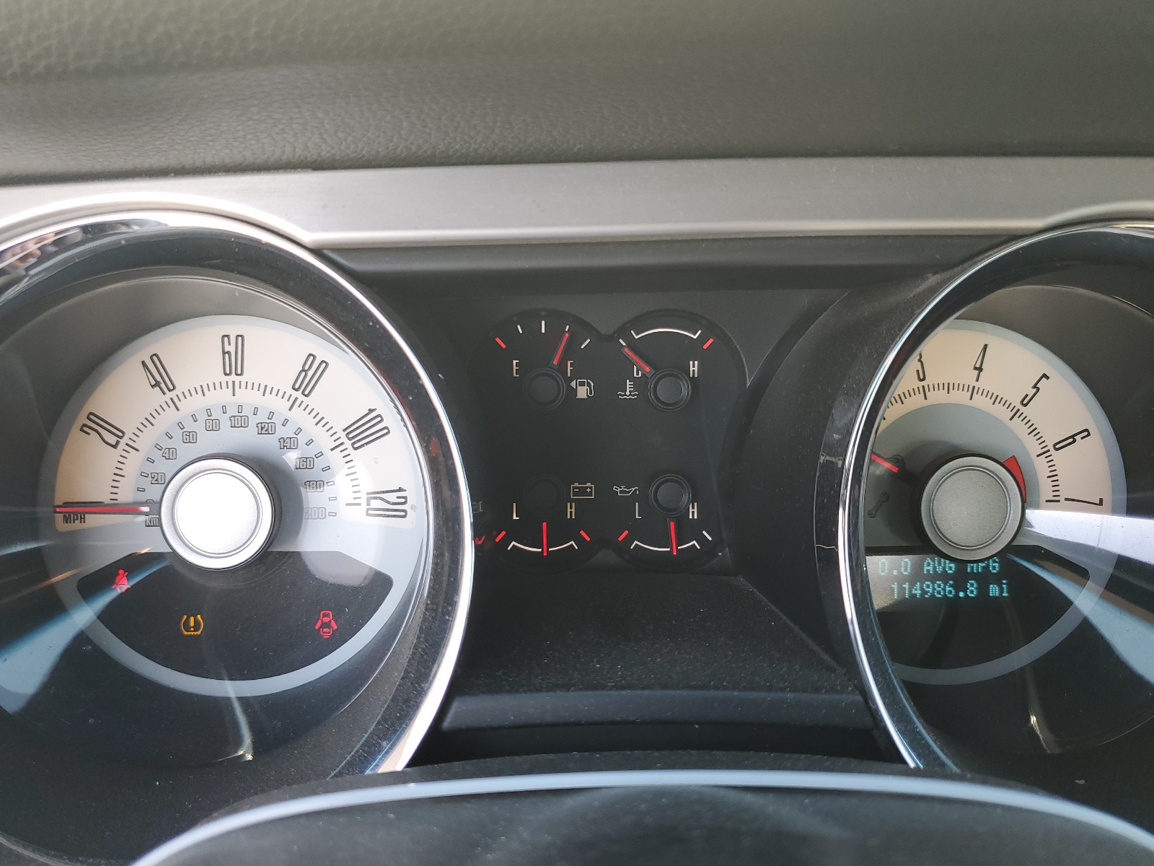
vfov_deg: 53.1
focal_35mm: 26
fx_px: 867
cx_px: 577
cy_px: 433
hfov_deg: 67.3
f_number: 1.5
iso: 56
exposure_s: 1/120
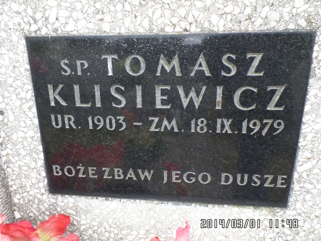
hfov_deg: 73.9
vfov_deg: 58.9
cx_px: 160
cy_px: 120
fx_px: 213
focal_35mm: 23
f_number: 3.5
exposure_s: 1/60
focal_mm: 4.1
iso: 100
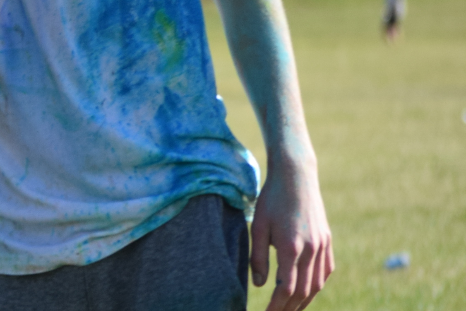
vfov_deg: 2.1
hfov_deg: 3.1
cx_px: -436
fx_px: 8531
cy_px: -108
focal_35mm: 659
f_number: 5
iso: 400
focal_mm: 110
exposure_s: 1/1250
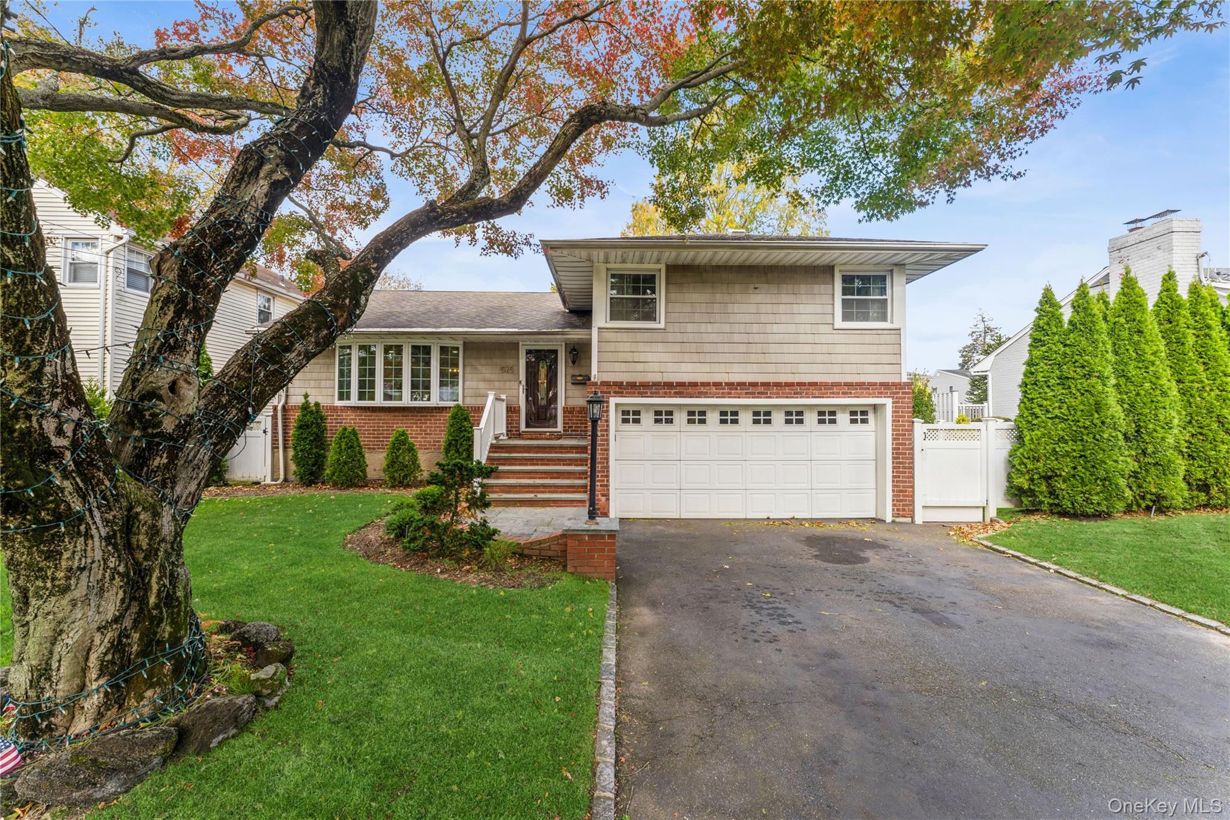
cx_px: 615
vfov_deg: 81.2
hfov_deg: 104.3
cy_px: 410
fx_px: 478
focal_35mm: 14
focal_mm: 14
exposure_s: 1/25
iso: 100
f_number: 11
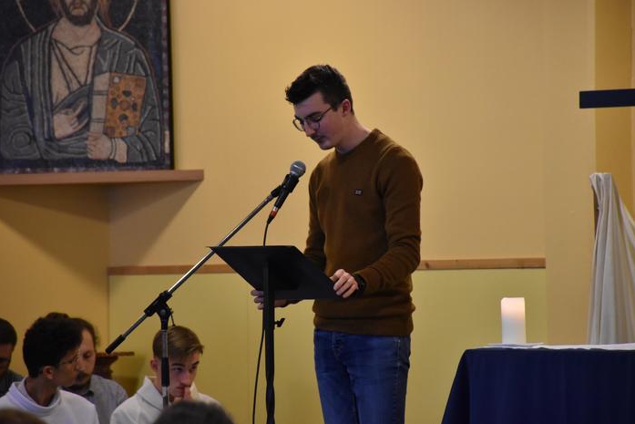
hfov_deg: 9.8
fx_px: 3722
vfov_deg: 6.5
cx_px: 318
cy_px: 212
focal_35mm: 211
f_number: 5.6
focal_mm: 140
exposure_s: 1/125
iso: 2500
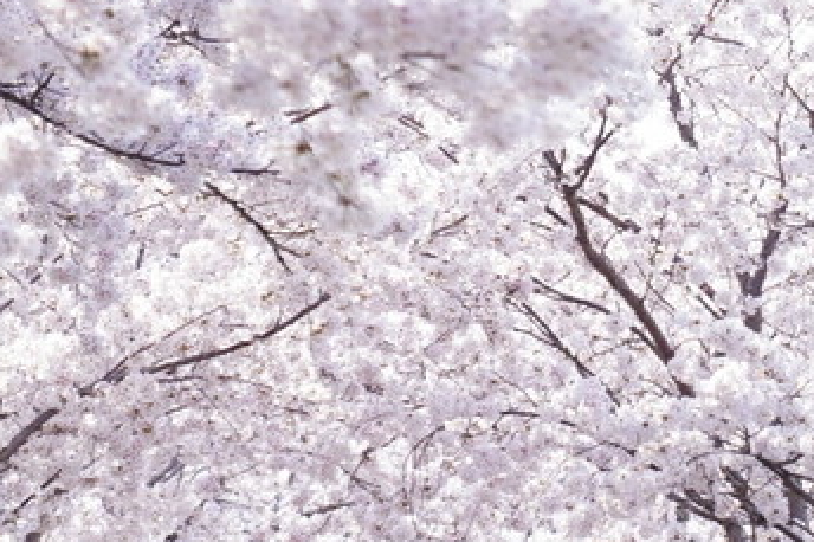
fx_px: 3910
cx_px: 513
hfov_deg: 11.9
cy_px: 447
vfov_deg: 7.9
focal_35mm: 173
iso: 1000
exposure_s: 1/5000
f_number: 2.8
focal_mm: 70
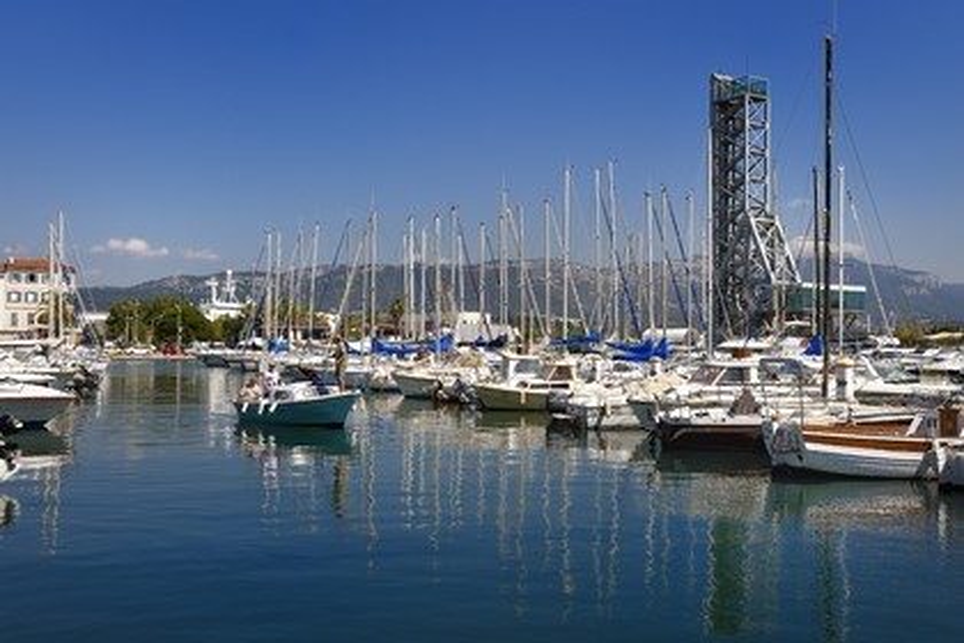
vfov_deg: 30.5
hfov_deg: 44.5
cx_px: 482
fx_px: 1178
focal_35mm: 44
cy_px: 322
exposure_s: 1/250
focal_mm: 44
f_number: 14
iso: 200
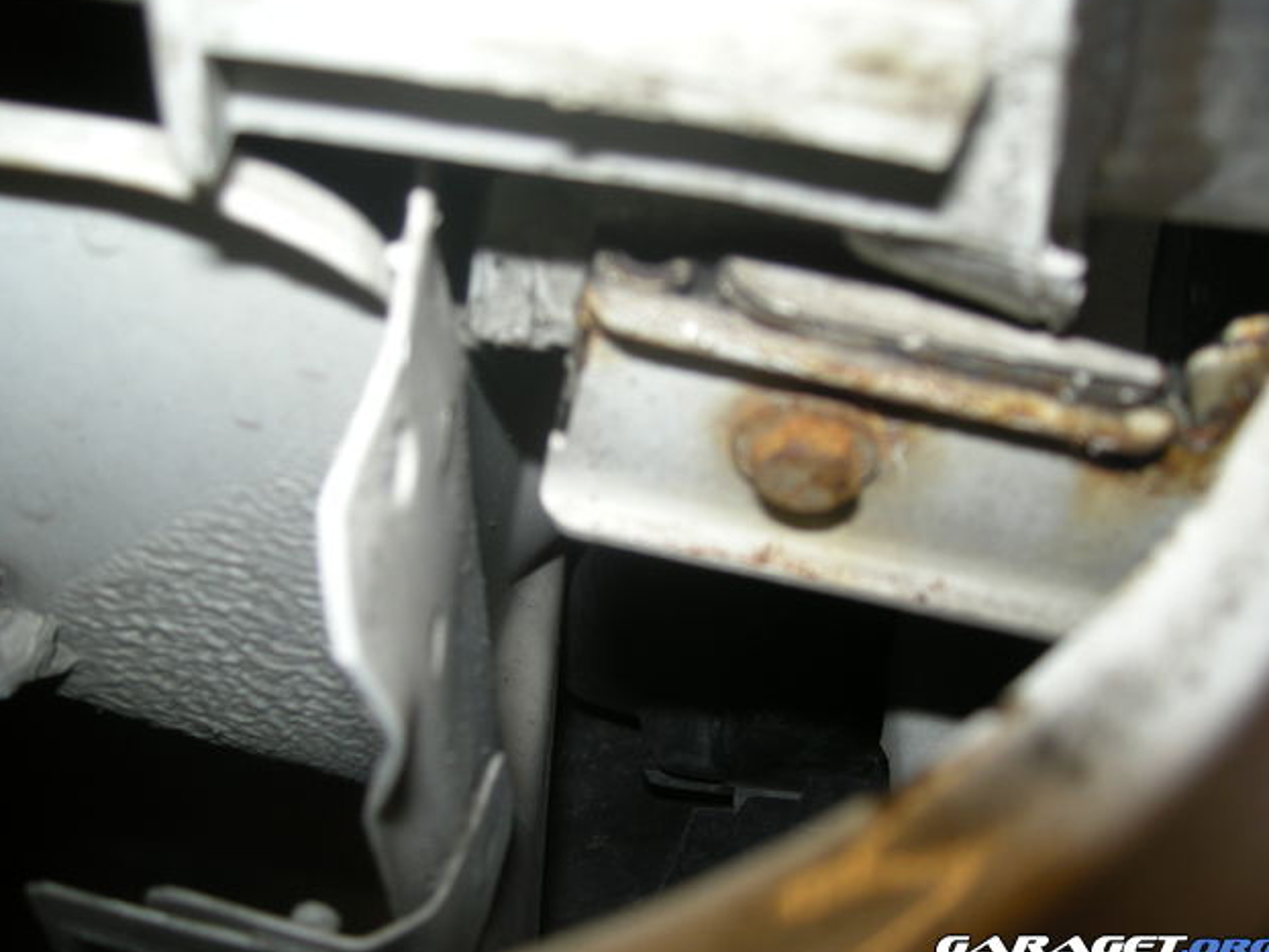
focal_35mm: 36
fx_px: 1320
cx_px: 632
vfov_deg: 39.7
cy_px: 477
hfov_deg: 51.3
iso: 50
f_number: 2.8
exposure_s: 1/60
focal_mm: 5.7
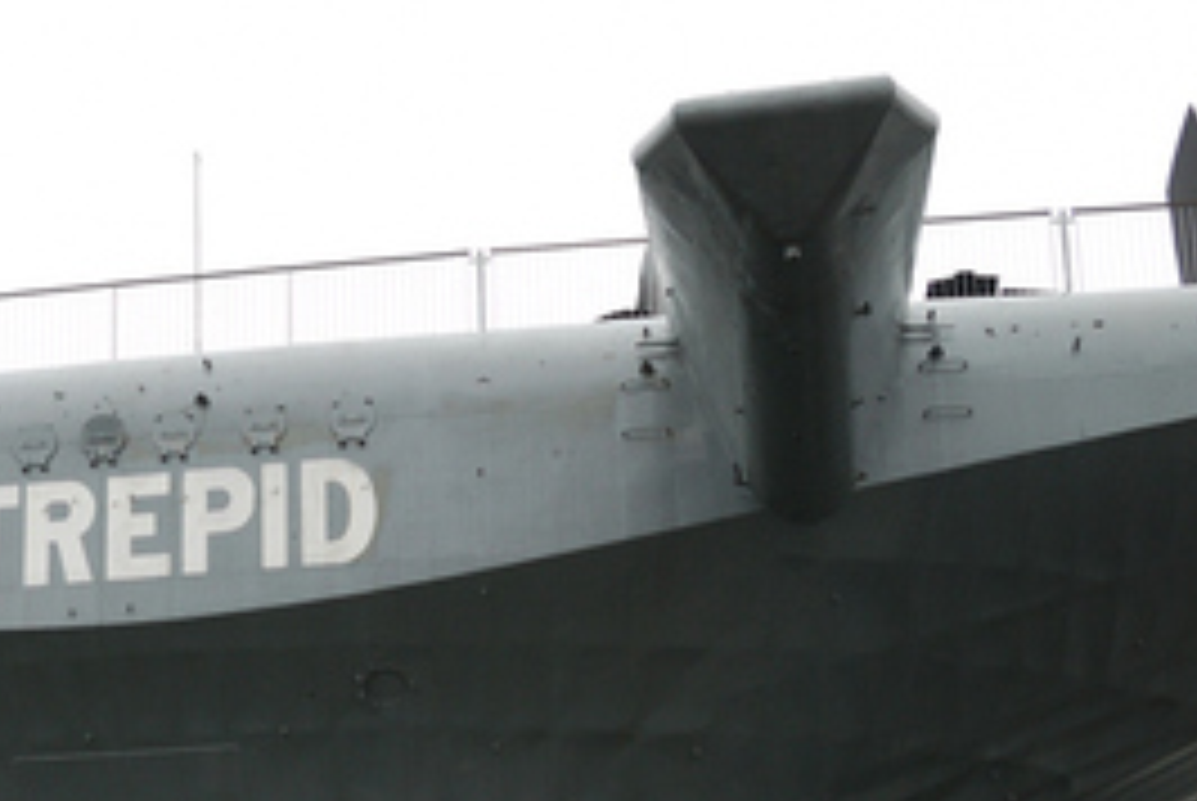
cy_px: 1017
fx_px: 2363
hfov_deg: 27.6
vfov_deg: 18.1
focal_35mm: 71
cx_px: 171
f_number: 3.5
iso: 180
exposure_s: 1/125
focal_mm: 18
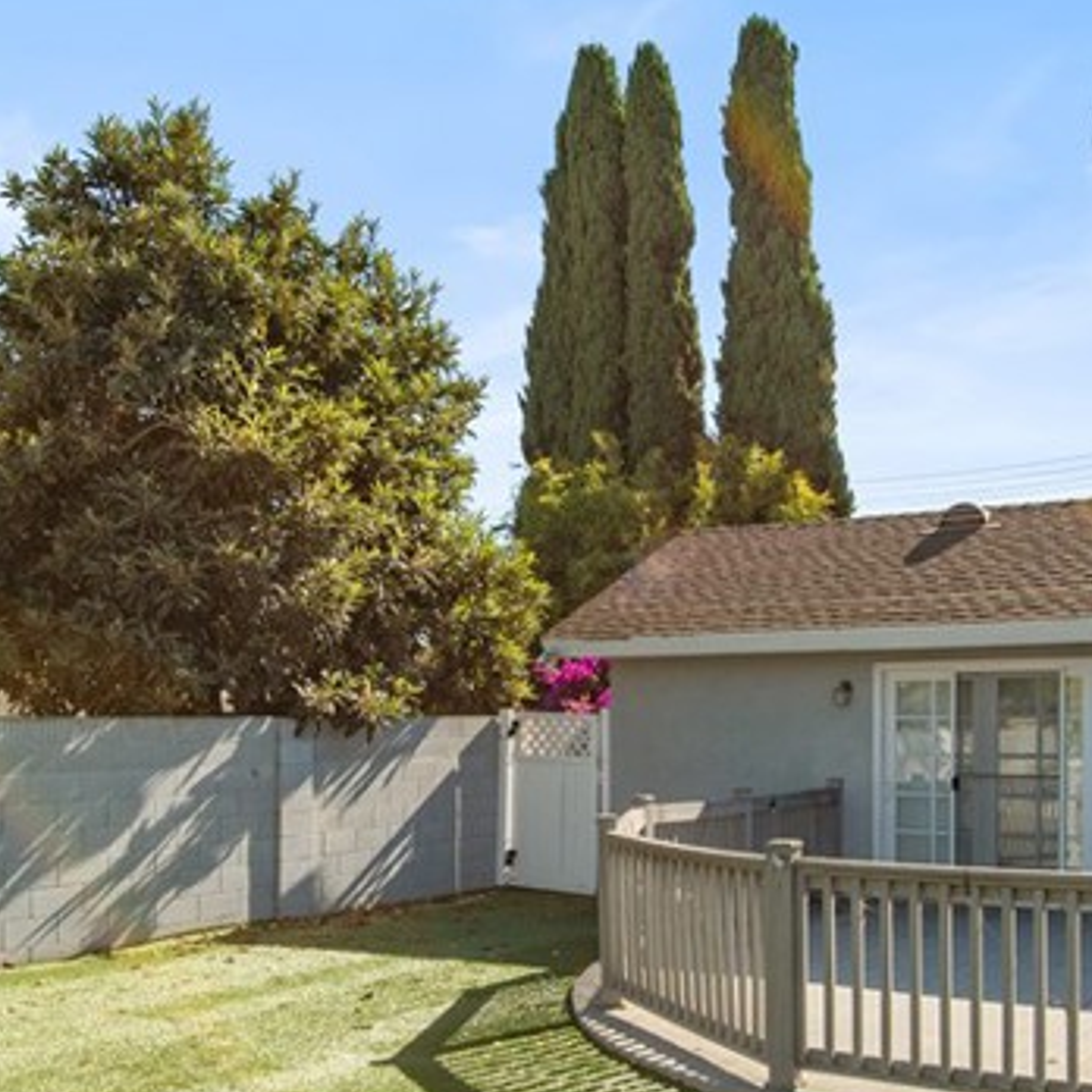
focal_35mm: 40
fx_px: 1428
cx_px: 499
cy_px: 704
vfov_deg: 41.5
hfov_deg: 41.8
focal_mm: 16
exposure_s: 1/500
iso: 200
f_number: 10
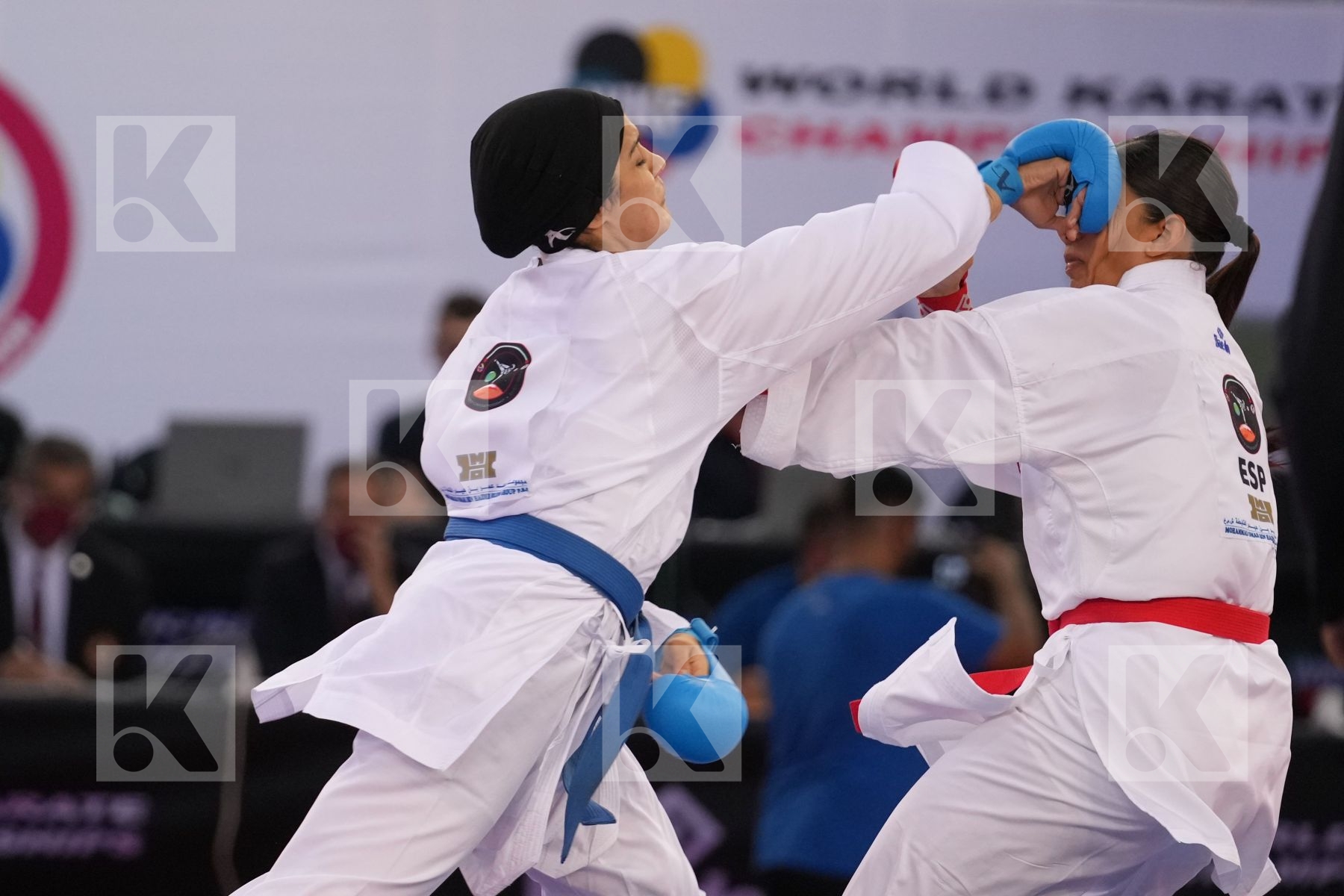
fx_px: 11199
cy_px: 448
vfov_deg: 4.6
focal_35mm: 300
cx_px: 672
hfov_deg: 6.9
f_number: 2.8
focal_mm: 200
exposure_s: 1/1000
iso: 2000
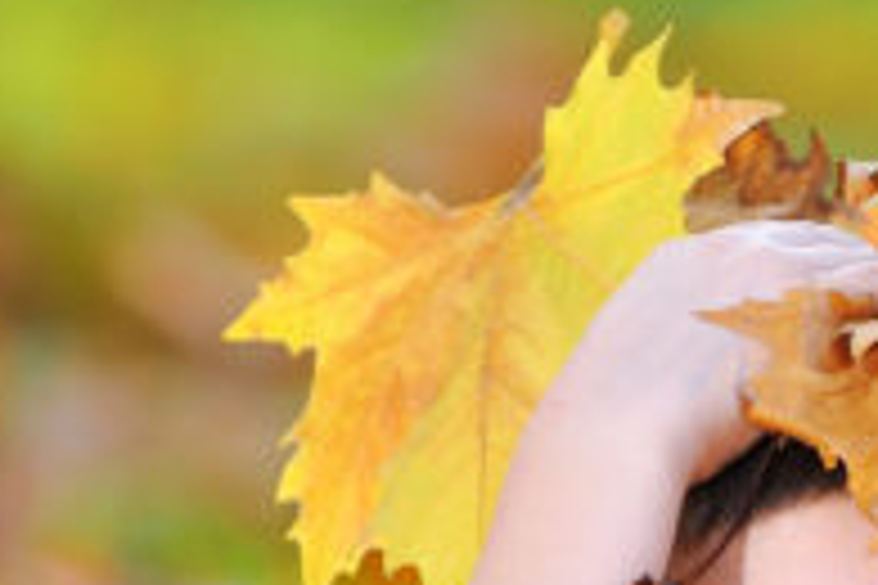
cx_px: 905
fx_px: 19217
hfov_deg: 2.6
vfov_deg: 1.7
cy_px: 506
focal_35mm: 788
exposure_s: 1/250
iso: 200
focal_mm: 200
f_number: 3.5
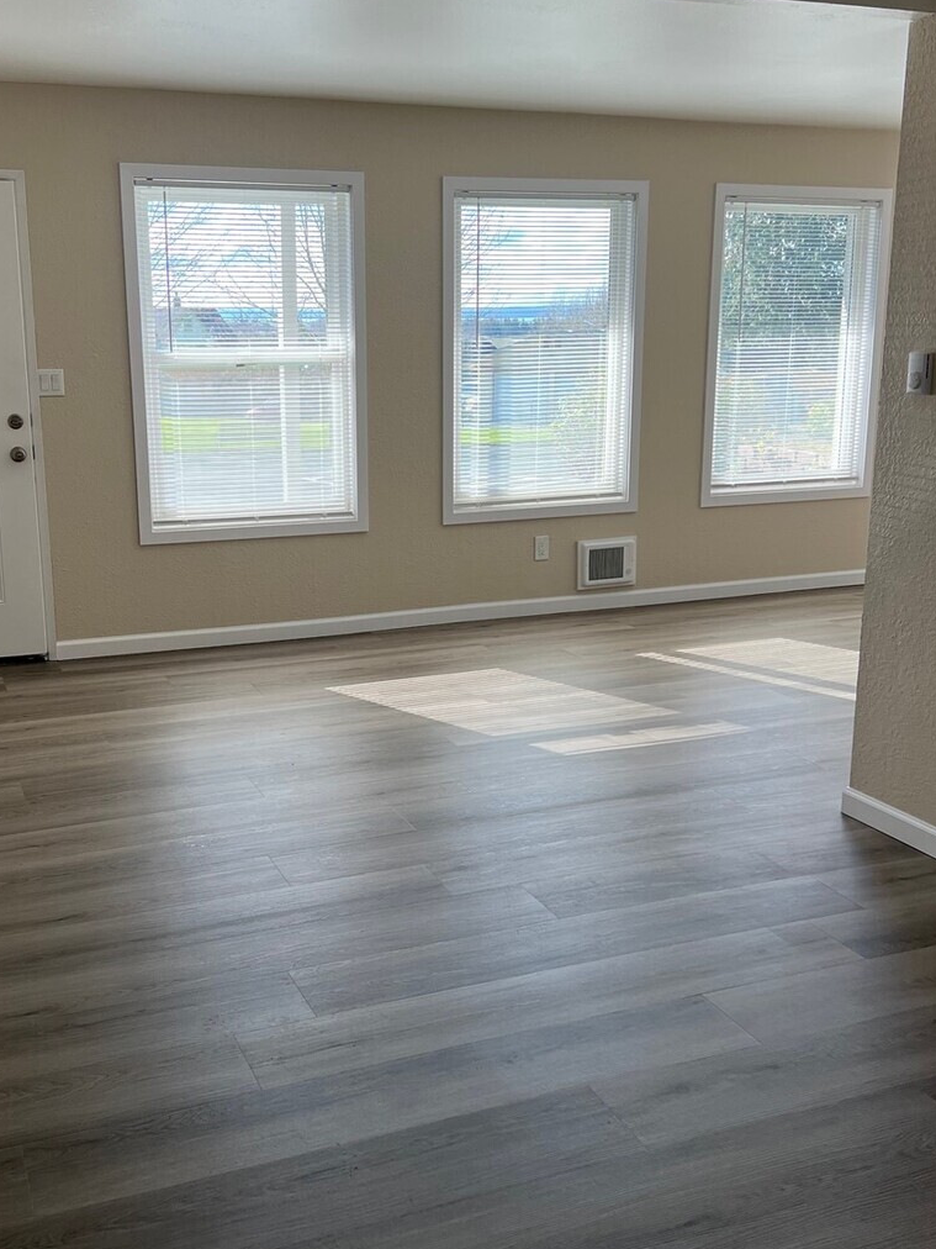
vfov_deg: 50.1
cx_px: 393
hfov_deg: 38.6
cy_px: 616
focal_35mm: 37
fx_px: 1334
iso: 50
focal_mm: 5.7
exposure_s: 1/302
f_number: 1.5
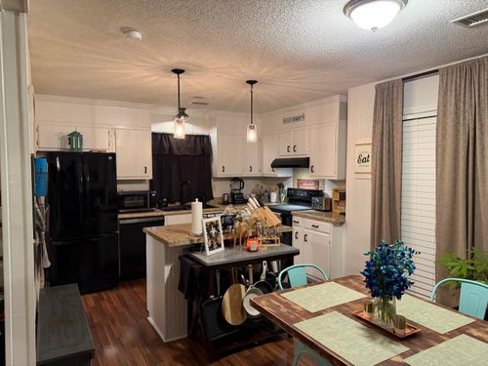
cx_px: 244
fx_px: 338
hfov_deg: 71.6
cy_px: 183
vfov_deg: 56.8
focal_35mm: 24
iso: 500
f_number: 1.78
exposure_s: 1/60
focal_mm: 6.76
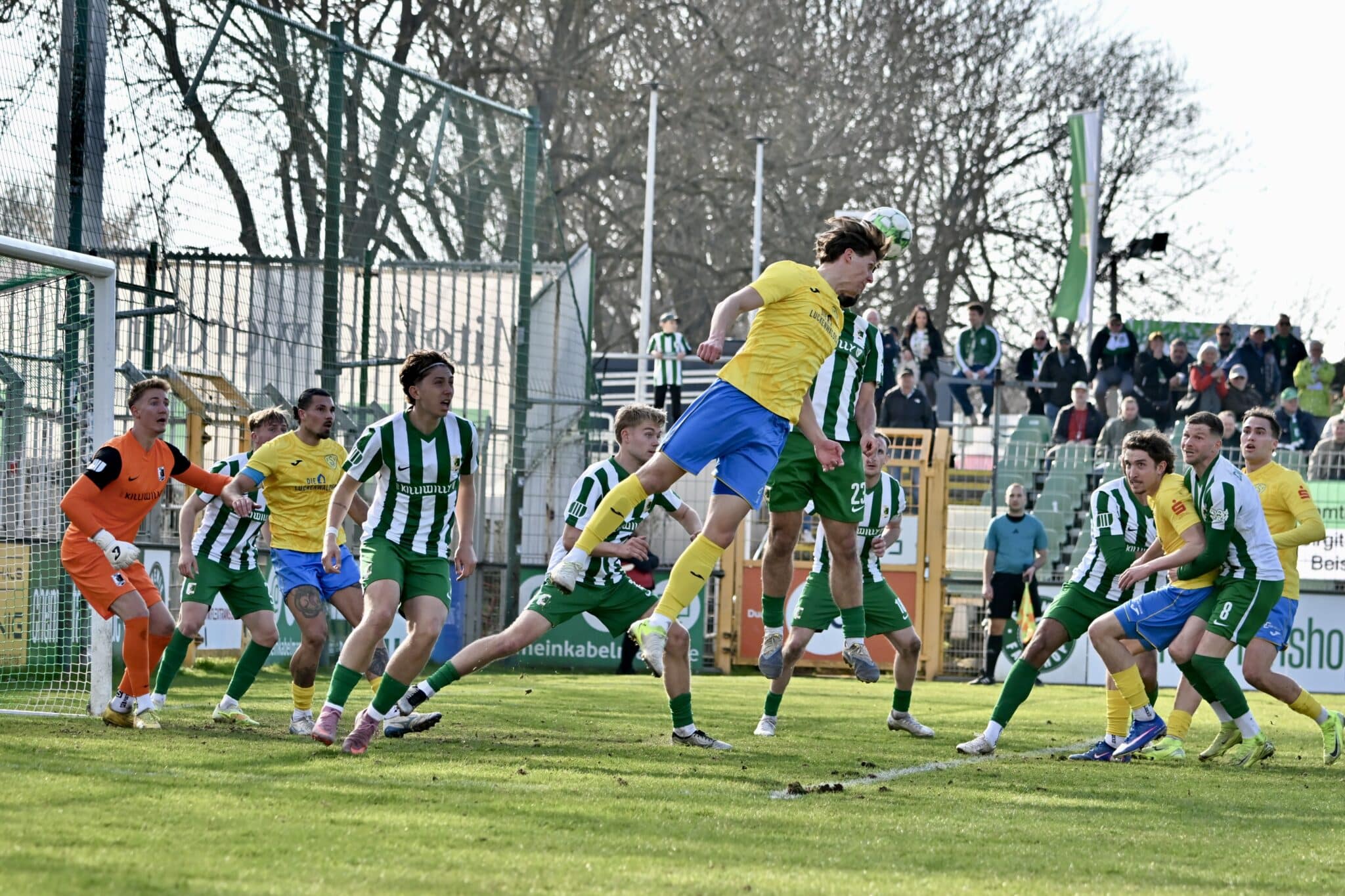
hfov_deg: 15.2
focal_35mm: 135
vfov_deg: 10.2
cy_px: 448
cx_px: 672
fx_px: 5043
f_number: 5.6
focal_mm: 135
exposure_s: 1/1250
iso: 400
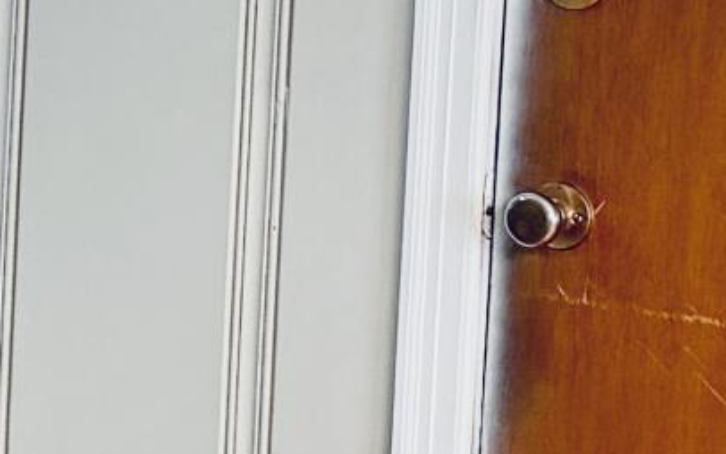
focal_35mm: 188
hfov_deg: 10.0
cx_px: -912
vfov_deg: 6.9
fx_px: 3721
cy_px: -82
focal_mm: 6.76
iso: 200
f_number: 1.78
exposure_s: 1/120
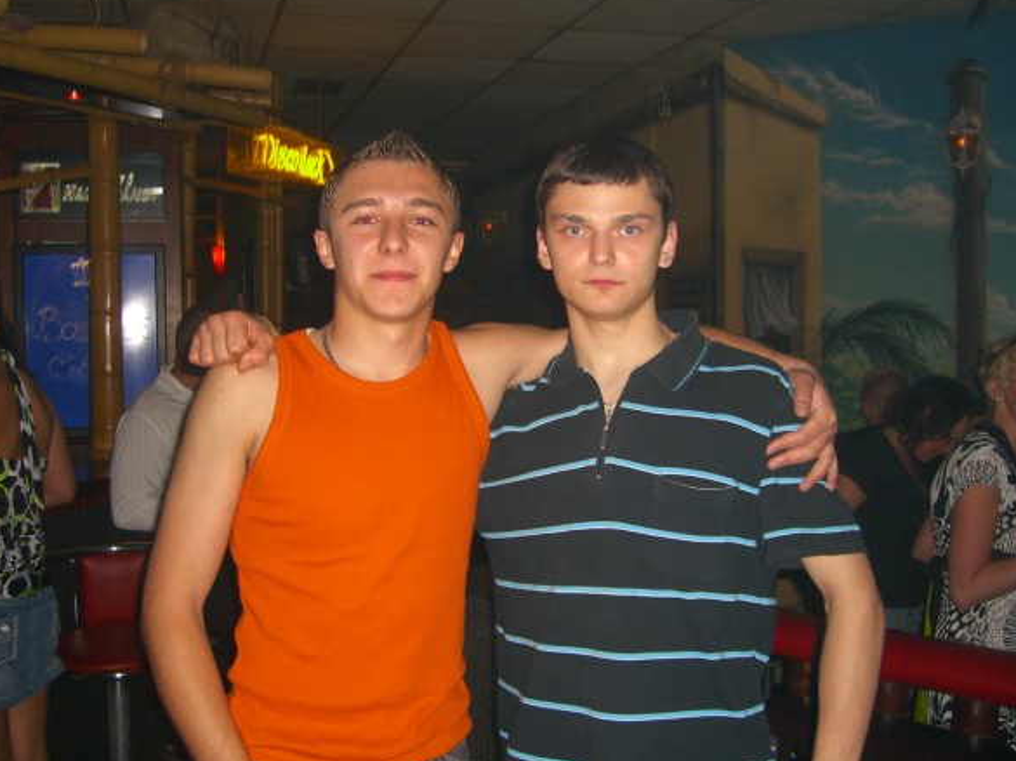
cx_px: 512
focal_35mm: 39
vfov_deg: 36.8
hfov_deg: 47.9
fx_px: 1144
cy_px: 379
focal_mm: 7.9
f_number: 2.8
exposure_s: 1/60
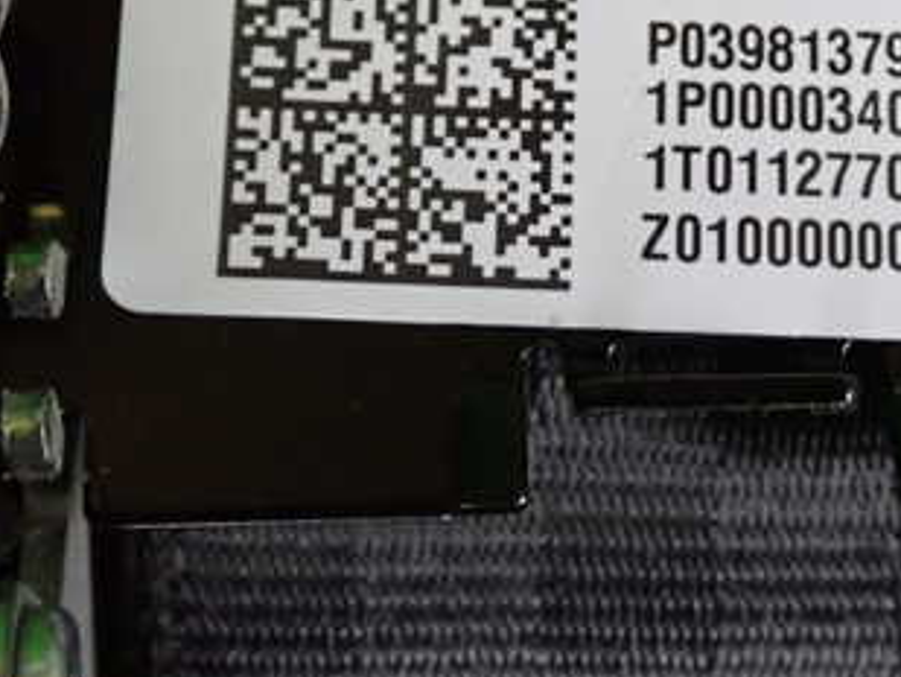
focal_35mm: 97
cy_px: 163
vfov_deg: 15.2
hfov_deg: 20.0
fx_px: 2526
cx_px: 729
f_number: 3.2
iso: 1000
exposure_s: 1/50
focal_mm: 9.01
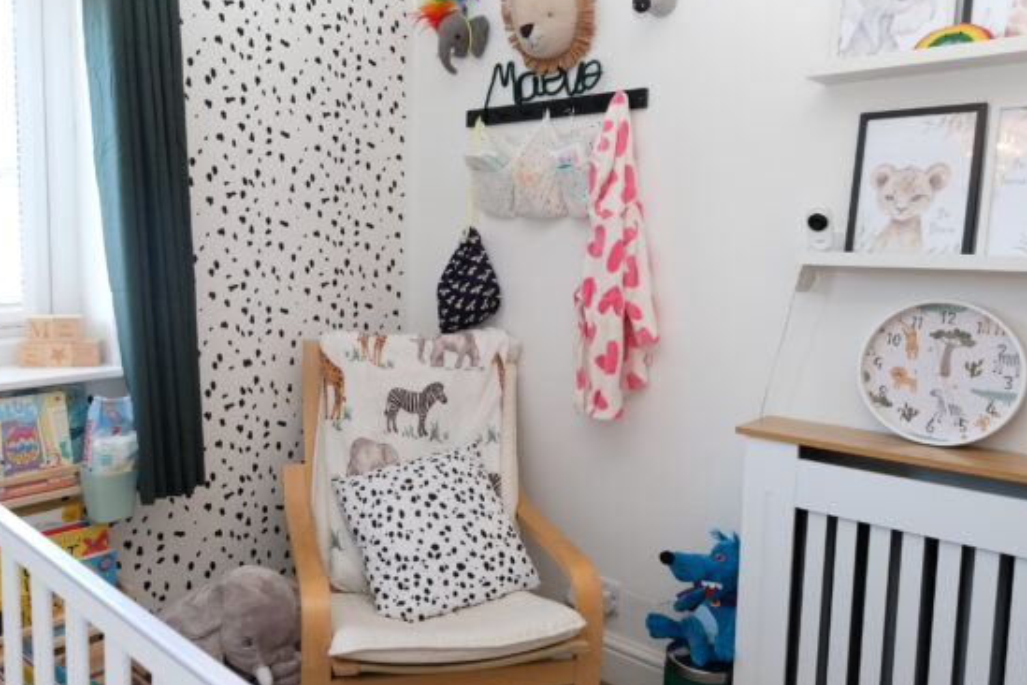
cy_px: 317
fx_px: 799
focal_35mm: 28
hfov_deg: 65.0
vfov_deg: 46.4
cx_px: 421
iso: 640
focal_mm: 10
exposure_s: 1/60
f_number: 4
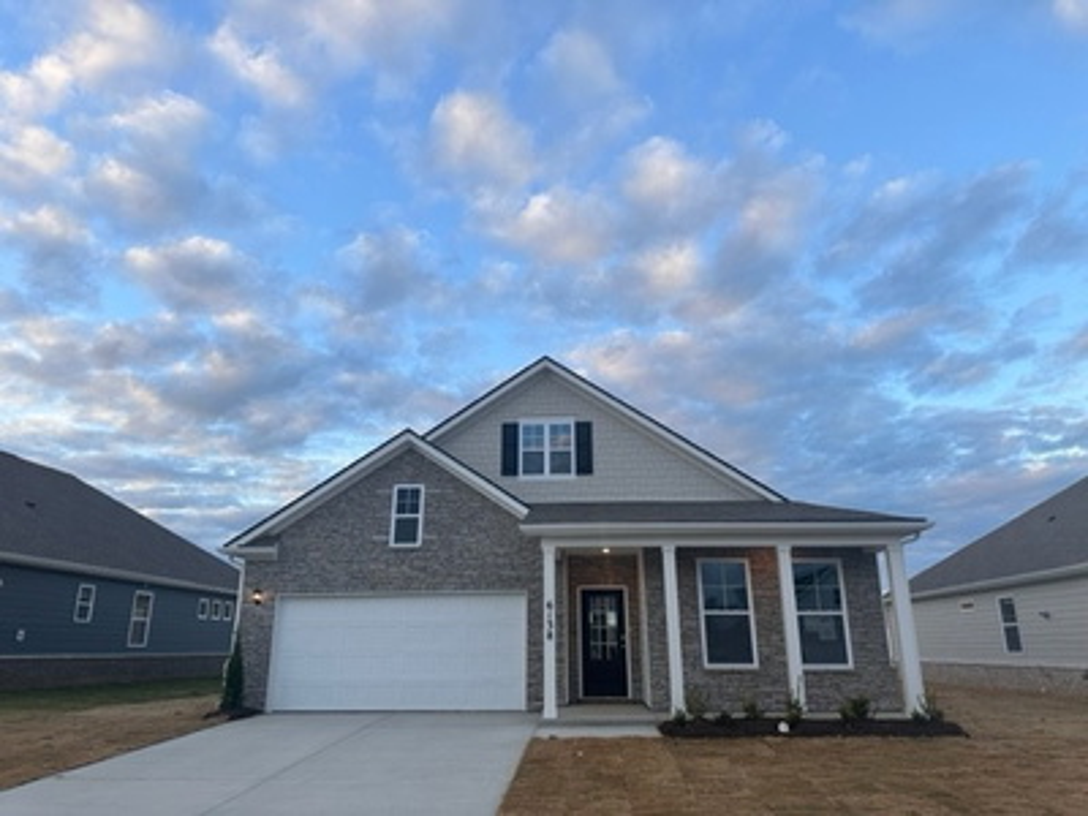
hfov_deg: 71.6
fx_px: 754
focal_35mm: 24
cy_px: 408
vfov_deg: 56.8
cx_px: 544
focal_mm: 6.86
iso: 80
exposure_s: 1/535
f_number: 1.78
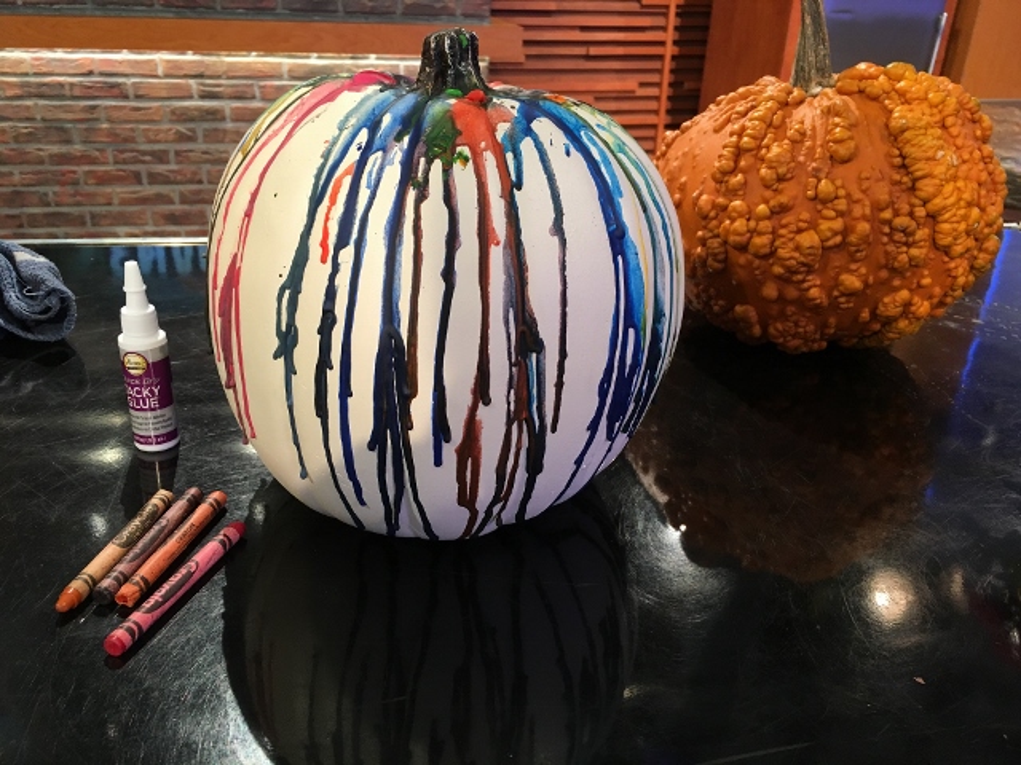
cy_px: 382
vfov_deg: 48.2
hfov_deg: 61.7
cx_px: 510
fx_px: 855
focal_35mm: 29
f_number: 2.2
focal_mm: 4.15
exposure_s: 1/30
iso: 100
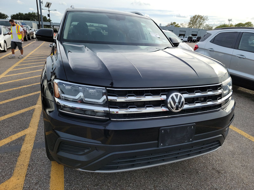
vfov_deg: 56.8
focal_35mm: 24
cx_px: 127
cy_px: 95
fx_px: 176
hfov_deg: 71.6
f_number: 1.8
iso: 50
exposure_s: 1/331
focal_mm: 6.7
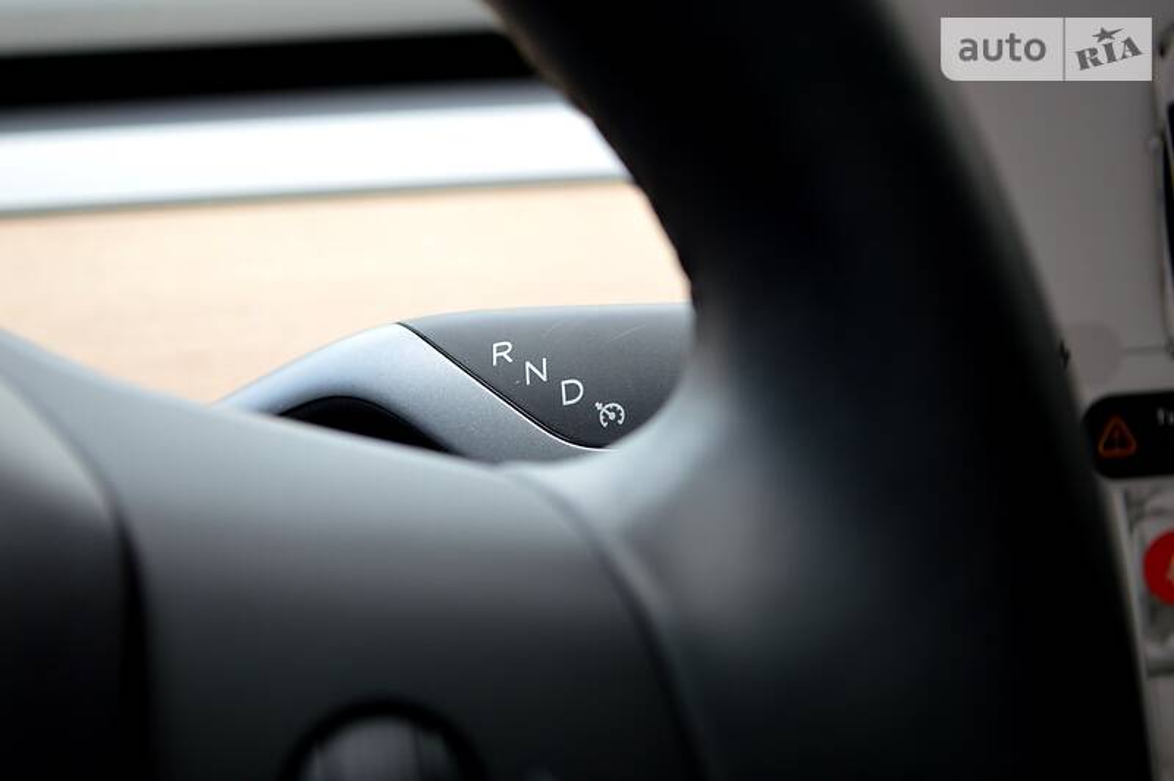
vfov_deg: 18.9
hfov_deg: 28.1
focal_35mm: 72
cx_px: 587
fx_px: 2346
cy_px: 390
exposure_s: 1/125
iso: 320
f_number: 5.6
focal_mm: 48
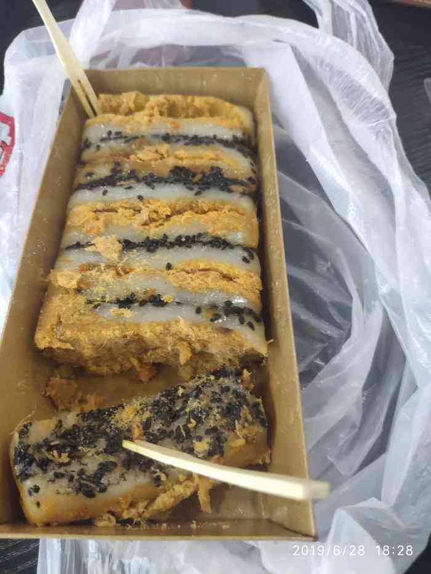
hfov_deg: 63.5
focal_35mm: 21
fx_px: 349
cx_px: 216
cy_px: 287
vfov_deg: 79.0
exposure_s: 1/33
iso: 533
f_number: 1.8
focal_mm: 4.22
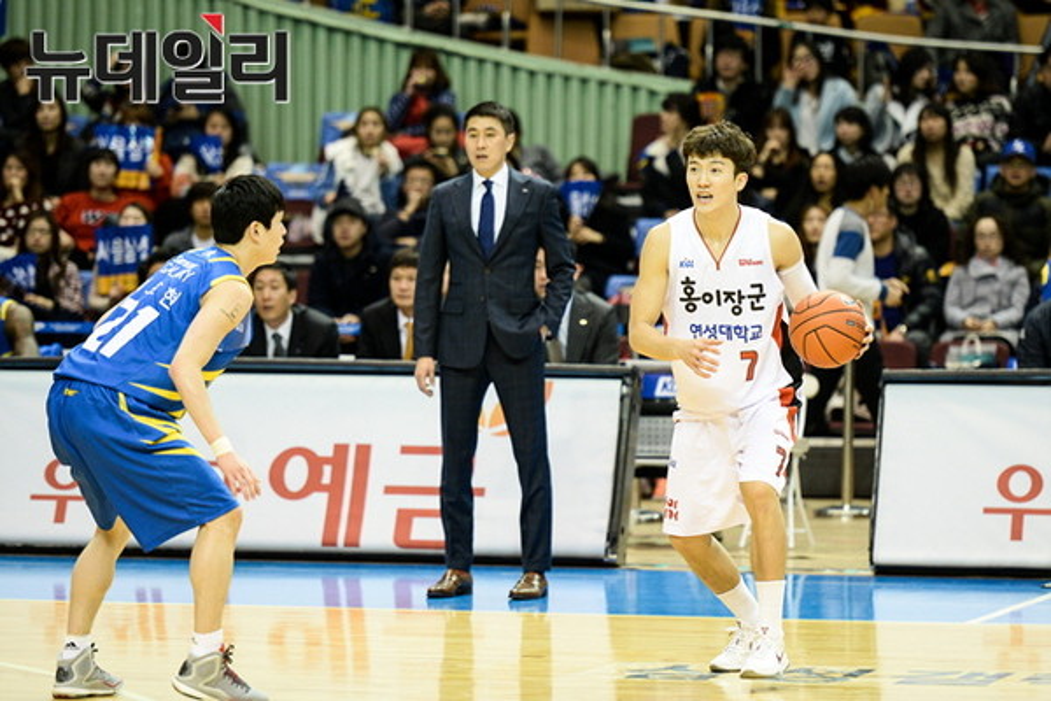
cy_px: 350
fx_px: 5401
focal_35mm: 185
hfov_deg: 11.1
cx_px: 526
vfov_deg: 7.4
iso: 2500
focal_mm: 185
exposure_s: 1/640
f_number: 2.8
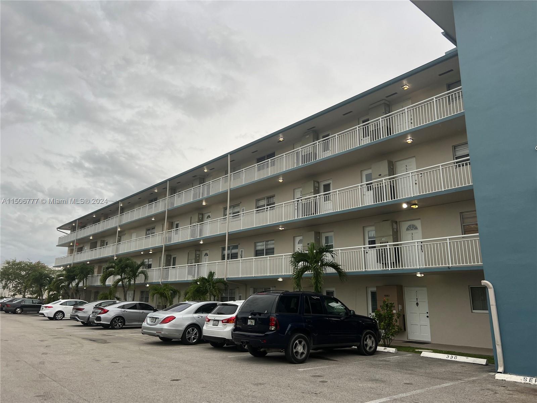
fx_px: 403
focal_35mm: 26
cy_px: 202
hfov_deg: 67.3
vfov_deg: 53.1
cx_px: 268
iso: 50
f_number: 1.5
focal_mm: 5.7
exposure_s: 1/408
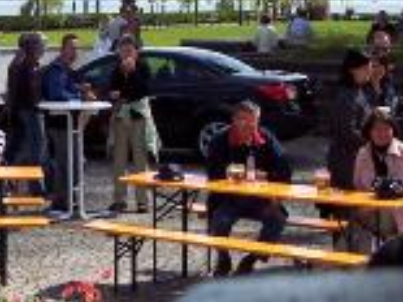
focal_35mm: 126
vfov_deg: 11.7
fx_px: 1466
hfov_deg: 15.0
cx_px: -109
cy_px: 64
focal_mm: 8
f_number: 4
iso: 100
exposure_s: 1/750
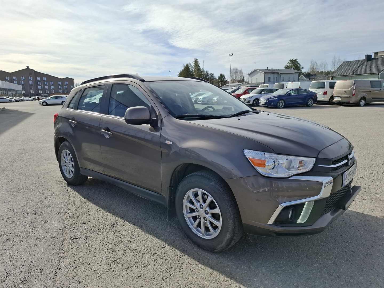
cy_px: 144
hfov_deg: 73.9
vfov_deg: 58.9
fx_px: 255
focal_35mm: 23
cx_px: 192
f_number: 1.8
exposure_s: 1/3125
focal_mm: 5.54
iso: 50
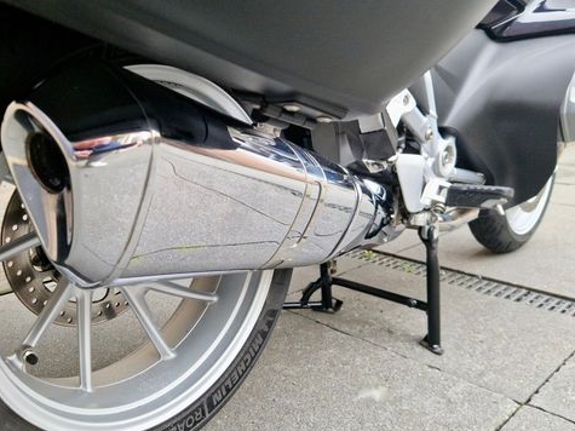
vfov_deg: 45.4
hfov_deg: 57.8
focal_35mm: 31
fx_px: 515
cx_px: 225
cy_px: 203
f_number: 1.8
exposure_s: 1/50
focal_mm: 5.4
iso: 80
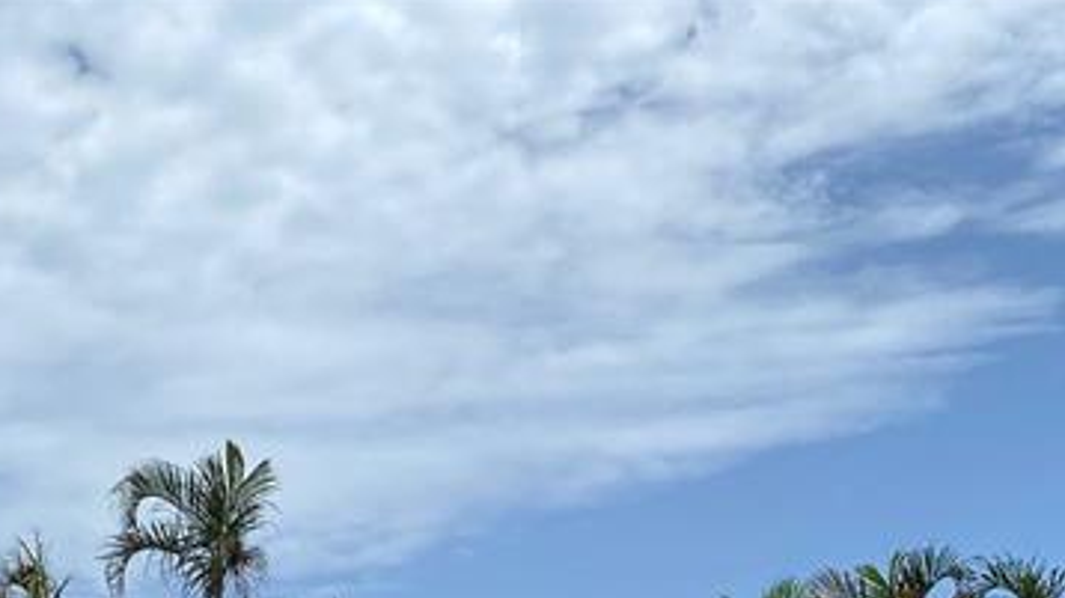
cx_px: 640
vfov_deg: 13.2
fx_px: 2286
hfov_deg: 26.2
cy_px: 1128
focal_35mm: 81
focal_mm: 4.25
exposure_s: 1/3731
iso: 32
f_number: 1.8
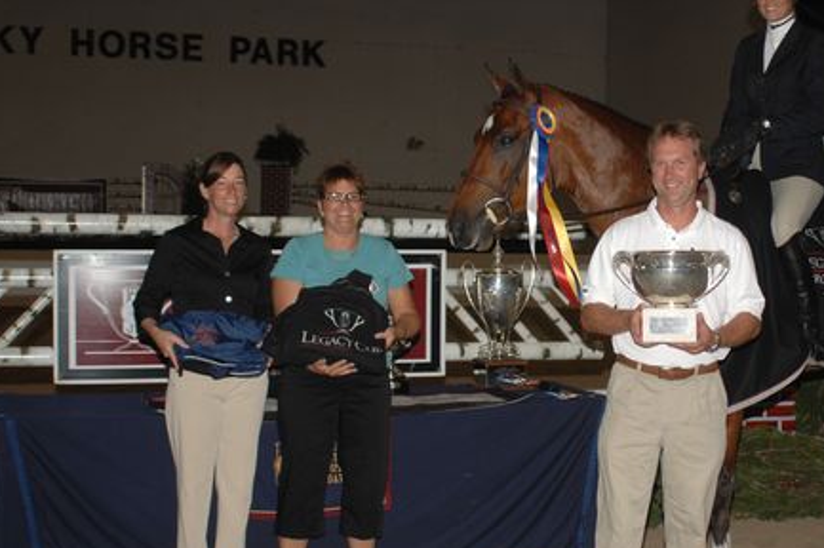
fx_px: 1572
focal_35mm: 69
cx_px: 567
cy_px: 277
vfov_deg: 19.8
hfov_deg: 29.1
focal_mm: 31
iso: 200
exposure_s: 1/125
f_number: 3.5
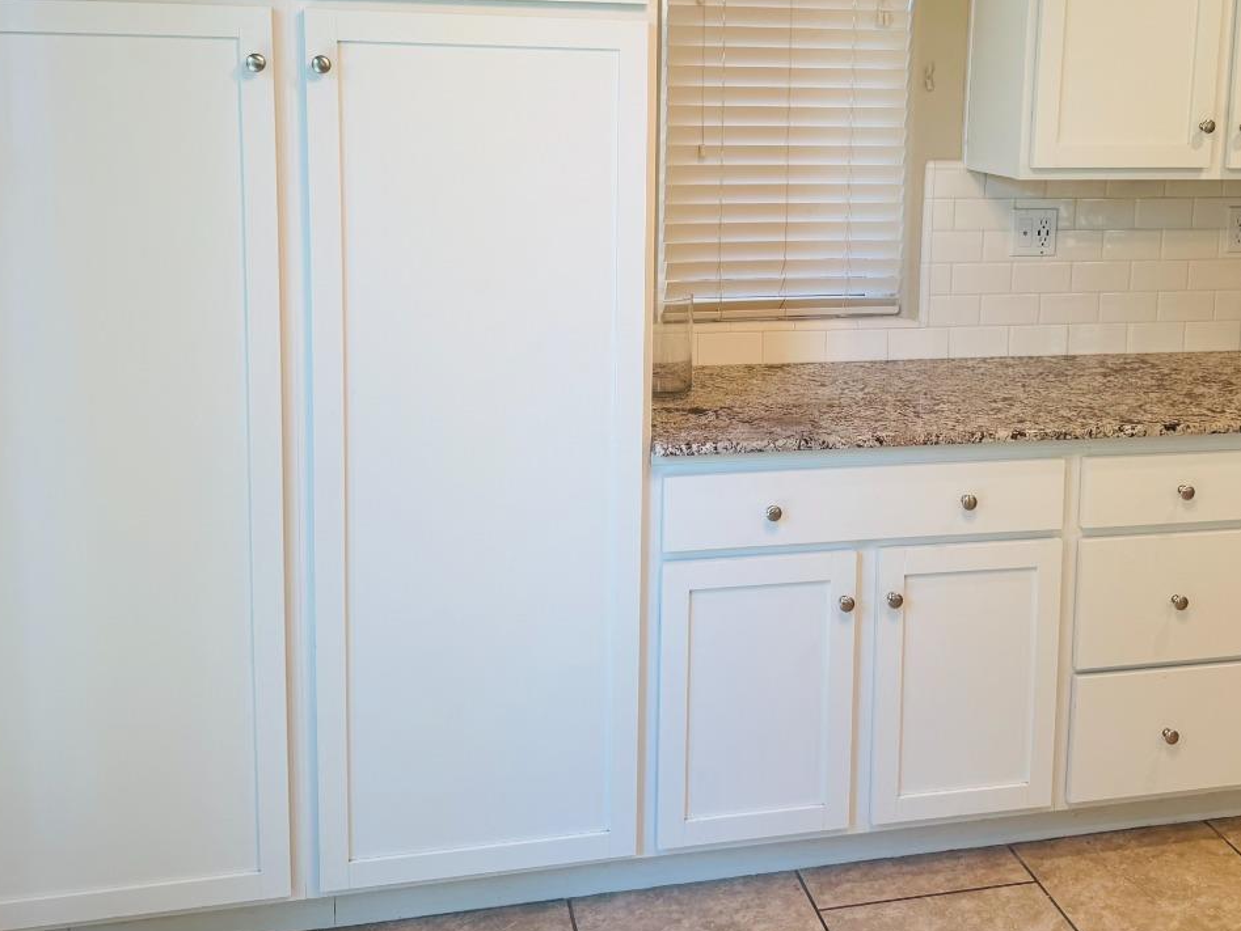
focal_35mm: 38
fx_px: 1363
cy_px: 251
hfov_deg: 48.7
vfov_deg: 37.0
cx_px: 734
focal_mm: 6.76
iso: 64
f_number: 1.78
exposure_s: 1/120
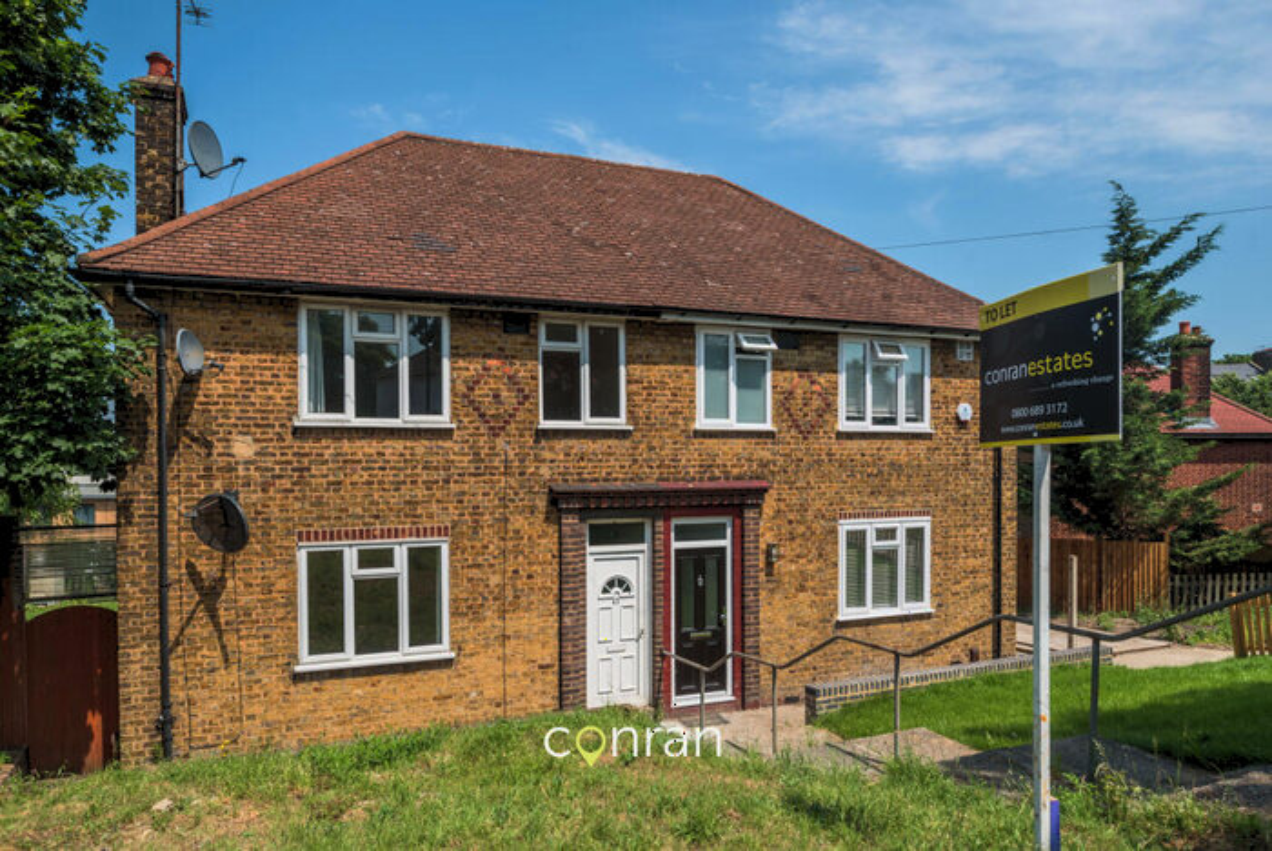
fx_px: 849
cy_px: 426
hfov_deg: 73.7
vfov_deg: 53.2
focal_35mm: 24
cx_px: 636
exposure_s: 1/320
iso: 100
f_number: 8
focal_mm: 24
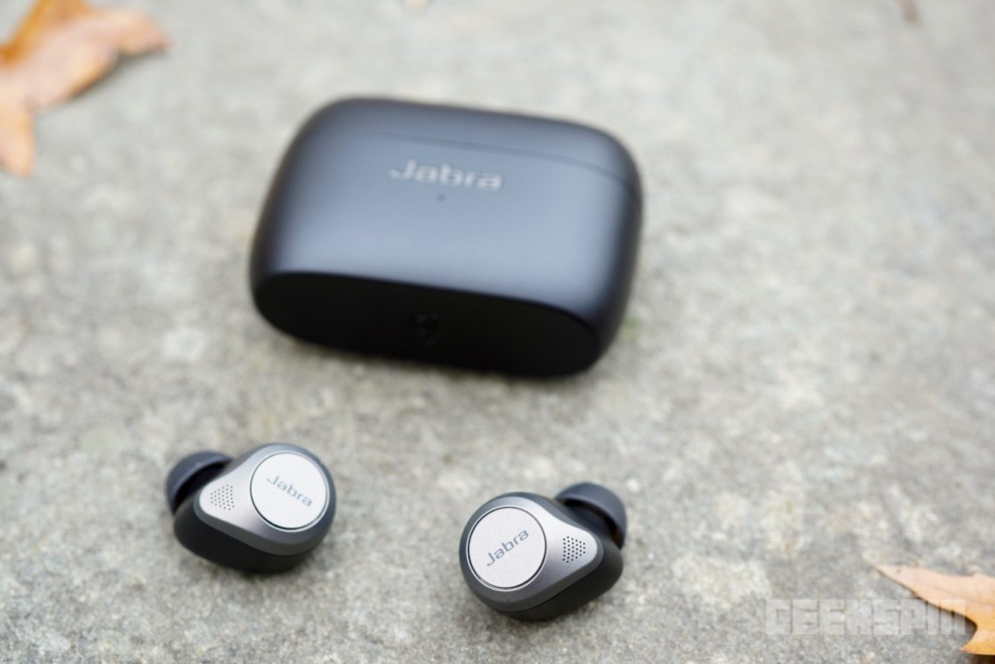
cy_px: 332
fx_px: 1382
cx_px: 498
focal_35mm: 50
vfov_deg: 27.0
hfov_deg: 39.6
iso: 160
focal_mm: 50
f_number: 4
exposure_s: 1/100
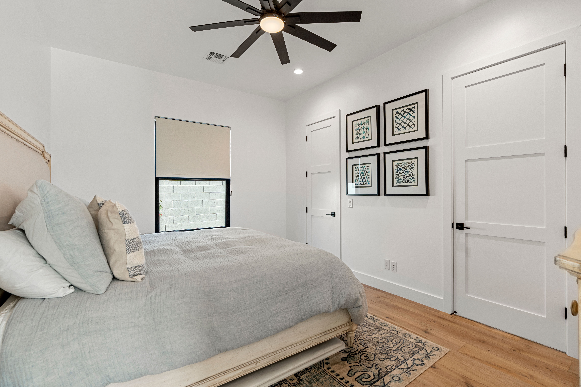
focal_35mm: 16
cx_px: 290
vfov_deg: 73.7
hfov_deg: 96.7
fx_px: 258
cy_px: 194
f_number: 9
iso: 320
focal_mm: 16
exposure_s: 1/2.5
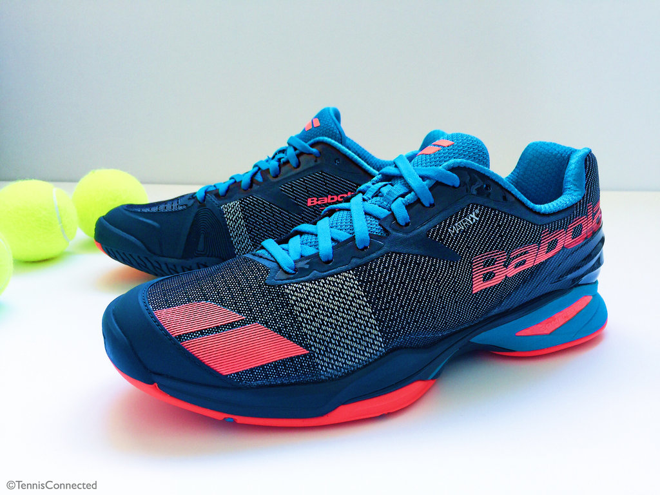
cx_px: 330
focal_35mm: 29
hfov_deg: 61.7
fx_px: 553
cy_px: 248
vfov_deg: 48.2
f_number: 2.2
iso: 32
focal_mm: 4.15
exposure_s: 1/15
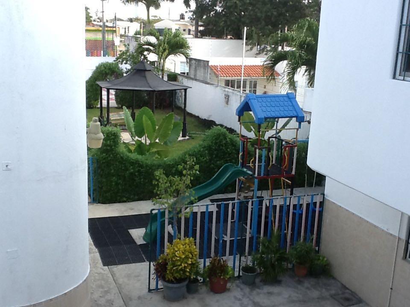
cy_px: 154
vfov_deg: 32.9
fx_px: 521
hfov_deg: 42.9
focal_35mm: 44
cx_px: 205
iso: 40
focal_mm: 2.03
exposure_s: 1/300
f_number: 2.4
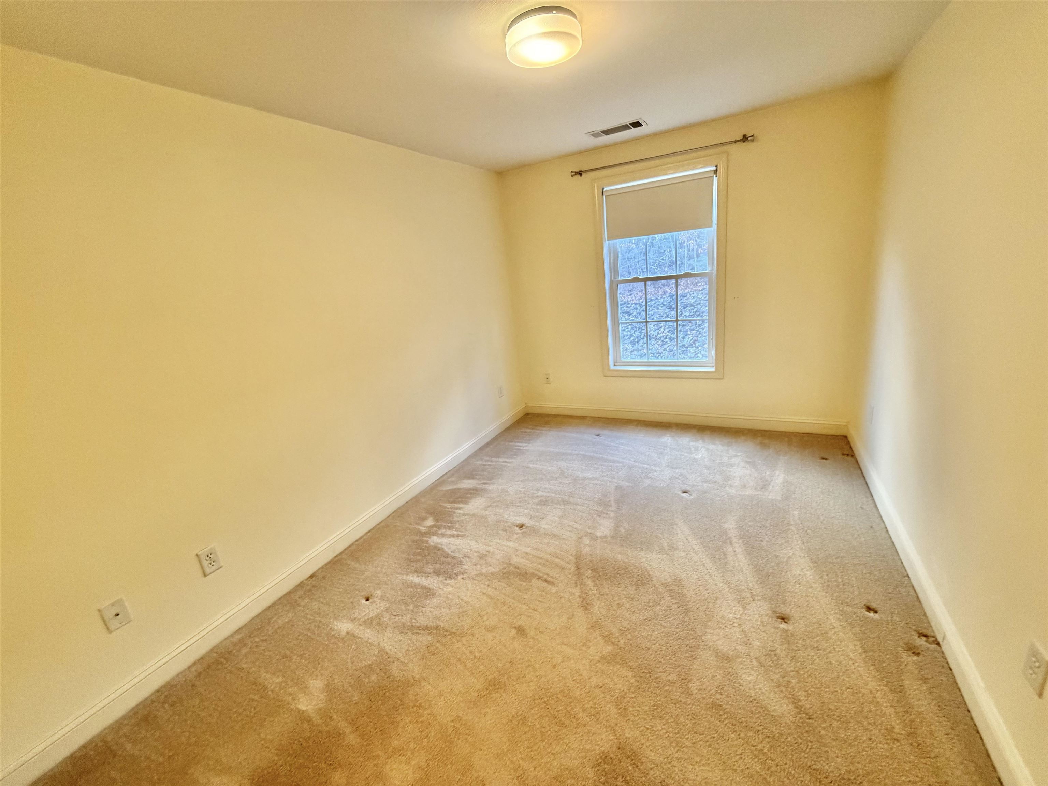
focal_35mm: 14
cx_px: 524
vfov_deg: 85.7
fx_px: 424
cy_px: 393
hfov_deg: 102.1
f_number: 2.2
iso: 320
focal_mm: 2.22
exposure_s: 1/60
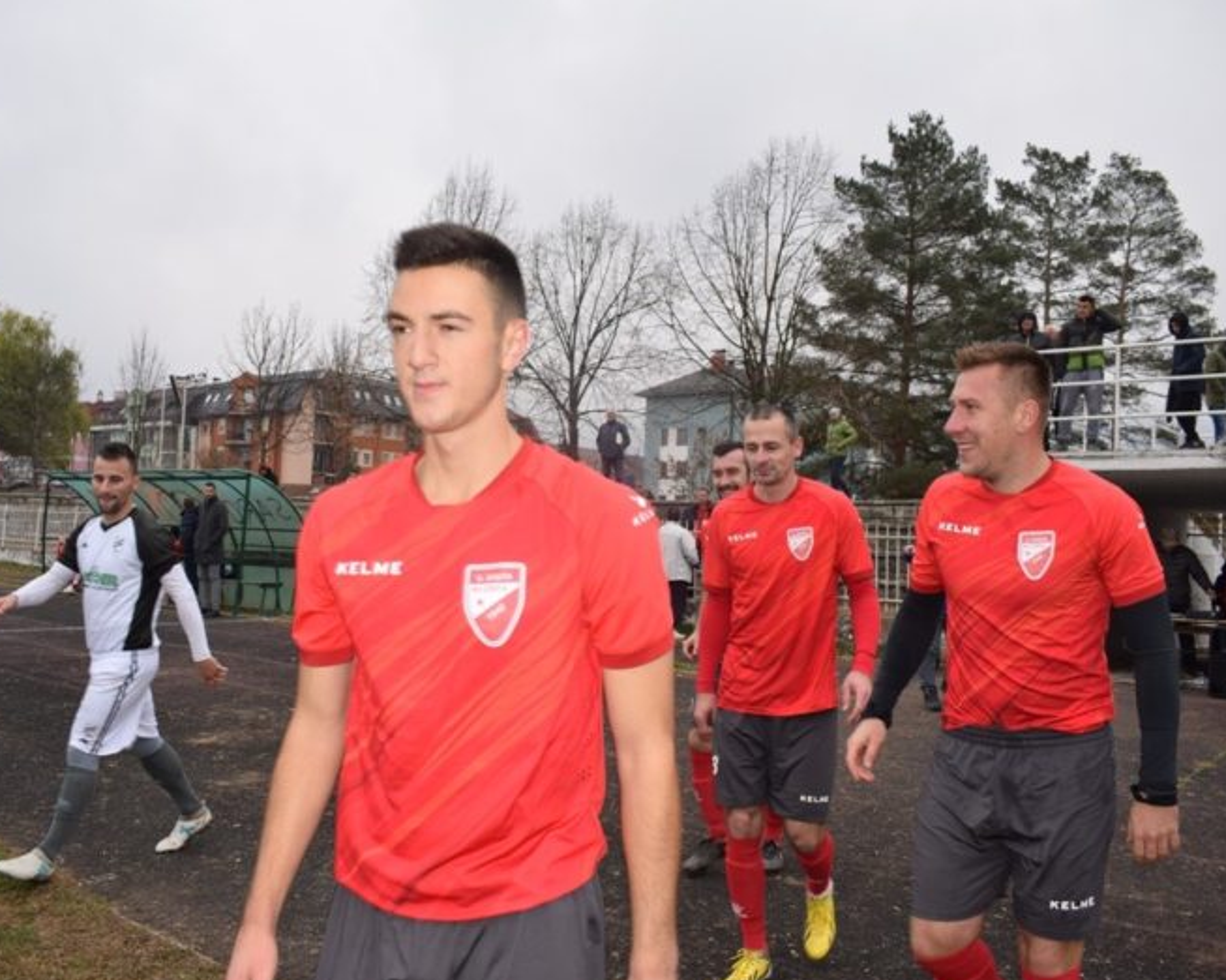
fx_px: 1125
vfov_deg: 47.1
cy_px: 489
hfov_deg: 57.1
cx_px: 574
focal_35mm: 31
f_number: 5.6
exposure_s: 1/125
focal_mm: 18
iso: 400
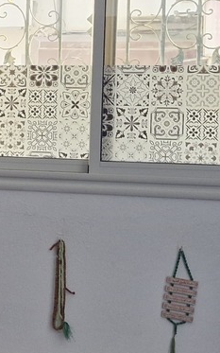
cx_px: -293
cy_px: 136
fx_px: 902
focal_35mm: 94
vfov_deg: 22.0
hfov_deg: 11.6
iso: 320
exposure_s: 1/100
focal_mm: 5.54
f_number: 1.8
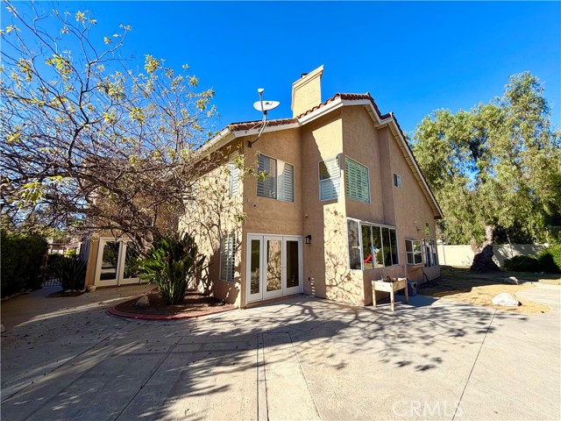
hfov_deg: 102.1
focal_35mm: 14
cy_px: 210
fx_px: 227
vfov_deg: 85.7
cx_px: 280
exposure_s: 1/770
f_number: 2.2
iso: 32
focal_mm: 2.22
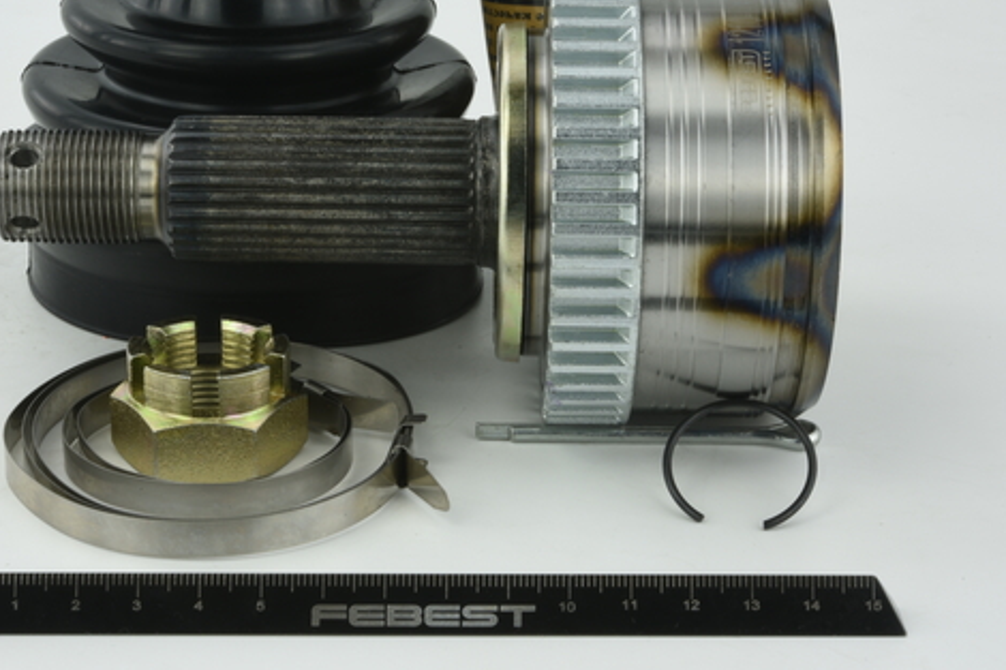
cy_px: 248
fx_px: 2570
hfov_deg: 22.1
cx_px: 415
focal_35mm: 92
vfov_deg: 14.8
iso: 64
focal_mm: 60
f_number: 32
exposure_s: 1/2.5
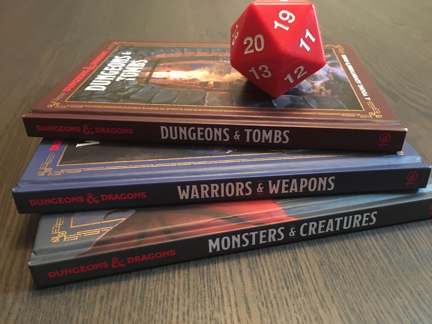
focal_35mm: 29
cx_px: 216
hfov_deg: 61.7
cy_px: 162
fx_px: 362
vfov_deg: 48.2
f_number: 2.2
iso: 500
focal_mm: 4.15
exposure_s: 1/15
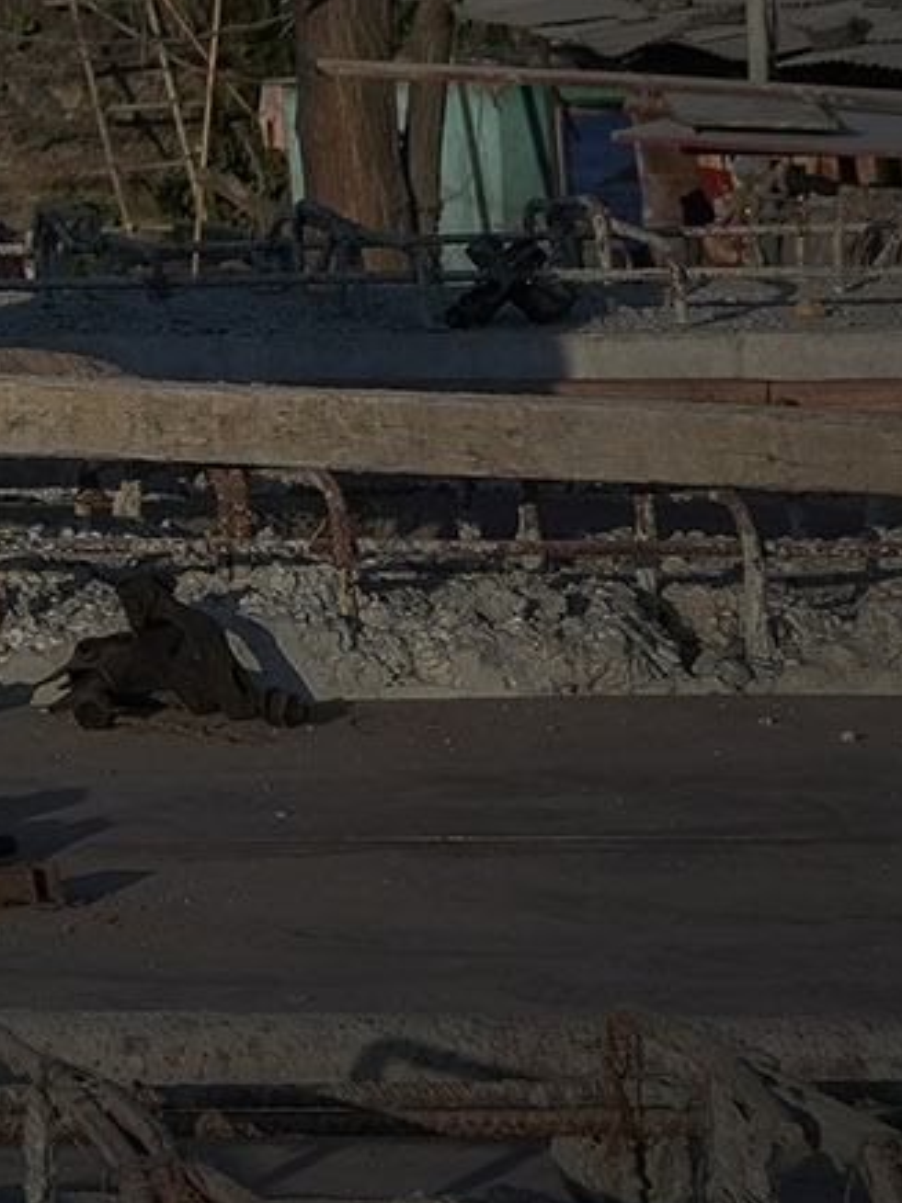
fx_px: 6832
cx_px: -2629
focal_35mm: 197
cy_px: -1482
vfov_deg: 9.2
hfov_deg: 6.3
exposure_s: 1/500
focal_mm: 29.7
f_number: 9
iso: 200
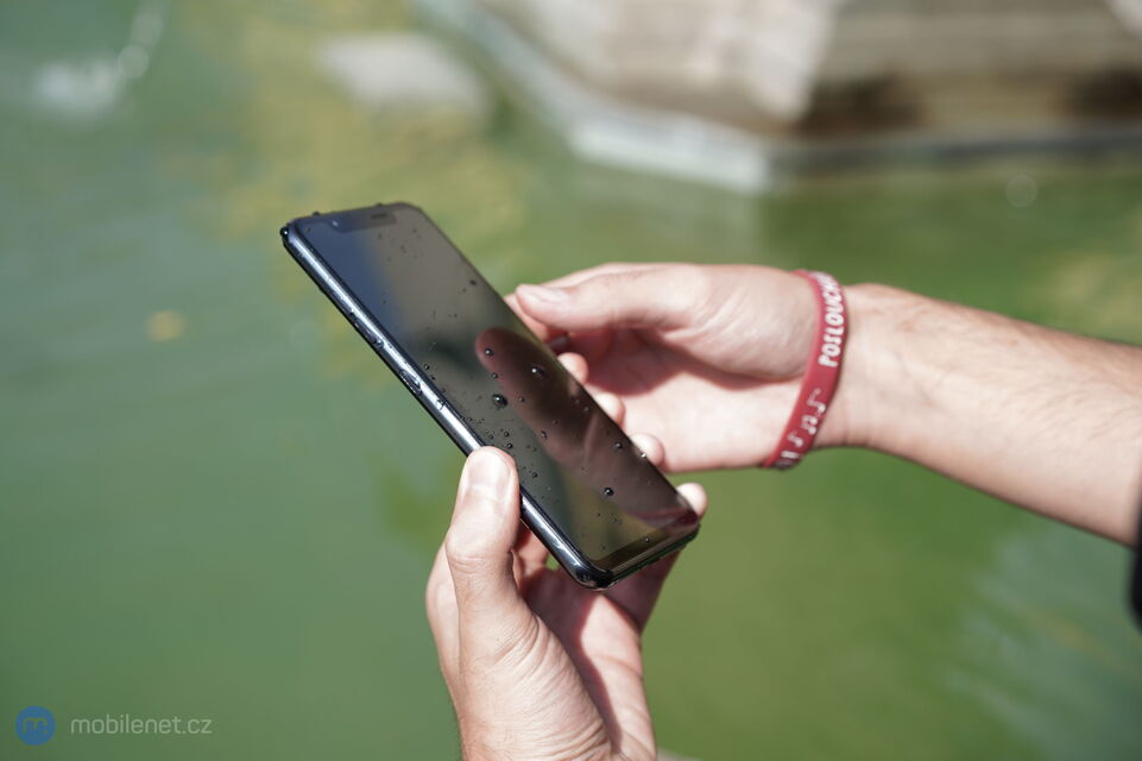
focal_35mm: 55
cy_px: 380
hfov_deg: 36.3
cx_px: 571
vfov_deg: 24.6
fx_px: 1744
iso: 100
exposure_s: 1/320
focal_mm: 55
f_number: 4.5
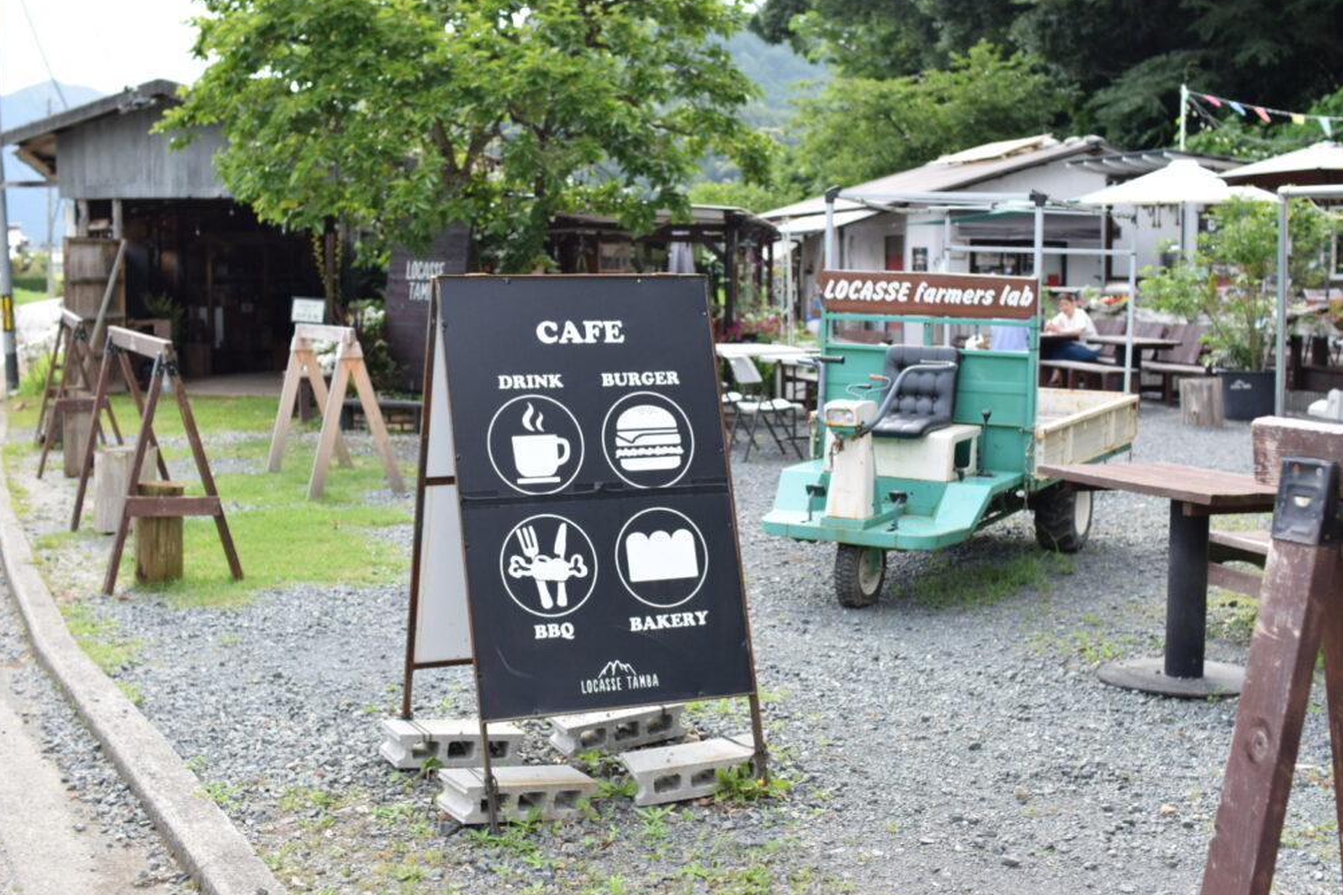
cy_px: 441
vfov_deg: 29.2
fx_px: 1716
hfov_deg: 42.7
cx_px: 672
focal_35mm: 46
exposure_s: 1/2500
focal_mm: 30
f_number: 4
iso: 1000
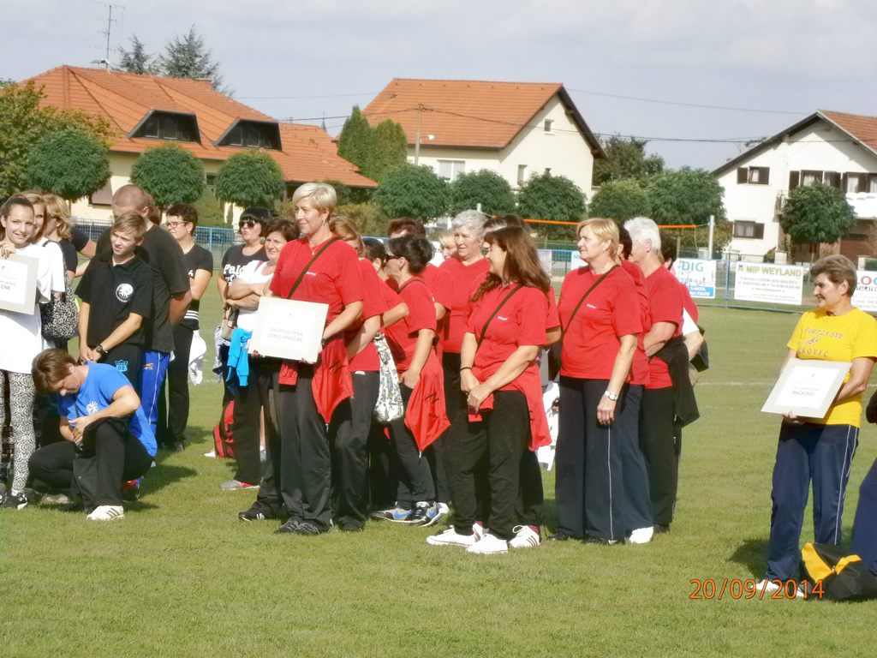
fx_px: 3294
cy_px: 329
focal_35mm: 130
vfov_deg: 11.4
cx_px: 438
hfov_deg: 15.2
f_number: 6.5
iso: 80
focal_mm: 23.5
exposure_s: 1/400
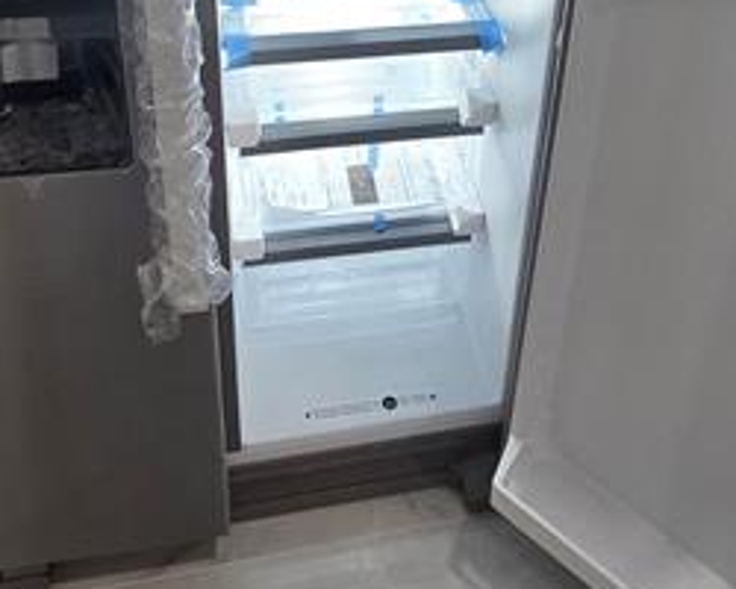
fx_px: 850
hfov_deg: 46.7
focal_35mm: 39
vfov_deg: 33.5
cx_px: 421
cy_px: -53
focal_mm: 2.2
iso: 160
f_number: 2.2
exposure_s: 1/60
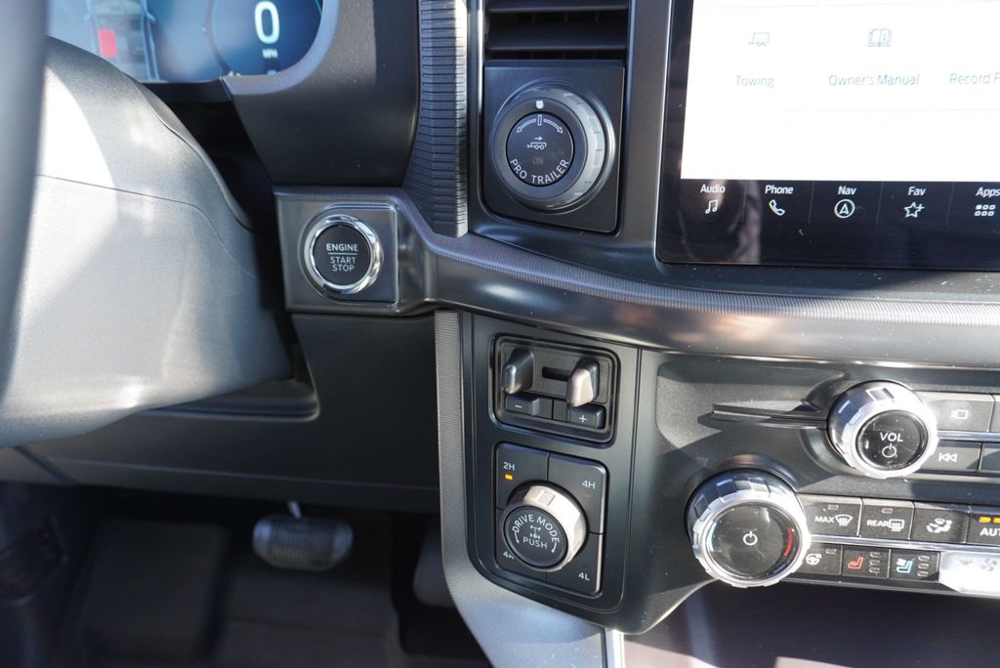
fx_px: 667
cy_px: 334
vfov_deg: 53.2
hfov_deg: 73.7
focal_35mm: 24
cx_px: 500
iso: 320
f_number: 4
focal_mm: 16
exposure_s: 1/60
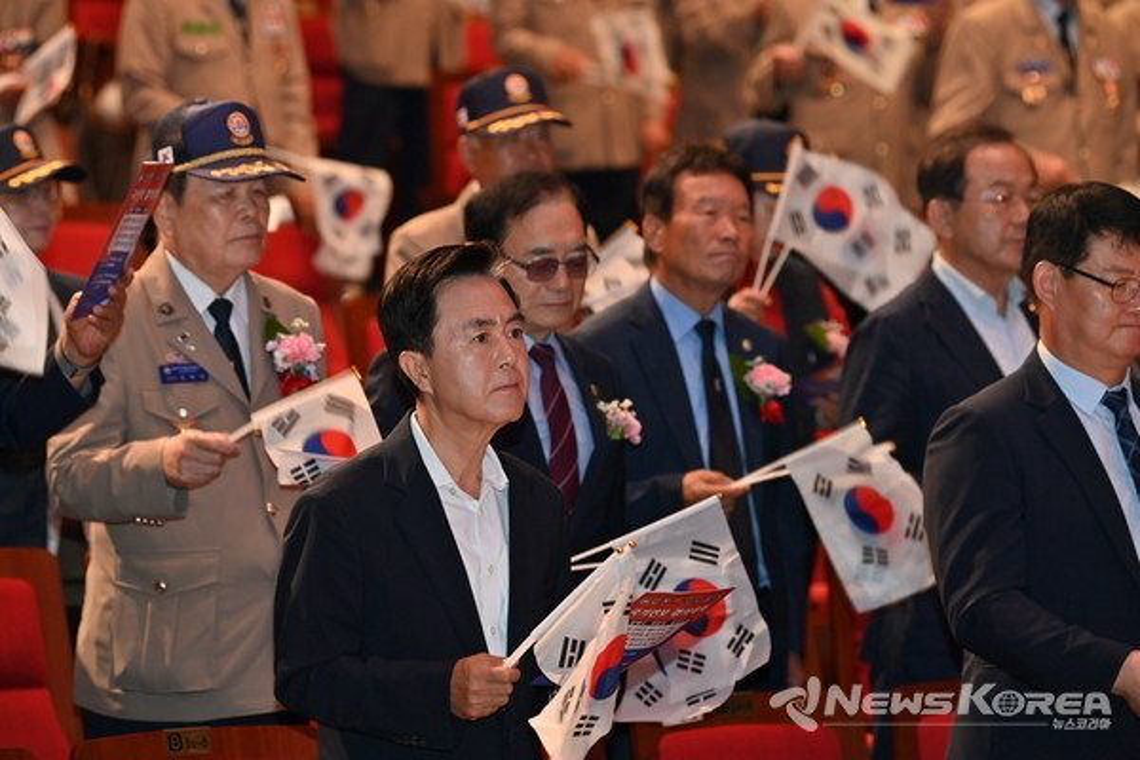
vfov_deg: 8.1
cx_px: 570
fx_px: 5383
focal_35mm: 170
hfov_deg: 12.1
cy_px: 380
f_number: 4.5
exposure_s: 1/200
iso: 1000
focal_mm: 170
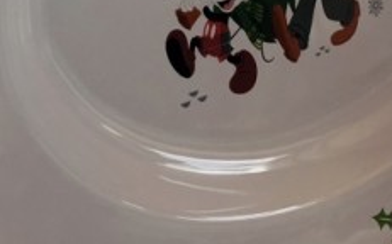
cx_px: 268
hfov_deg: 22.9
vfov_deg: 14.0
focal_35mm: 90
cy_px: -65
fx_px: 961
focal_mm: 3.99
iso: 32
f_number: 1.8
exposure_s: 1/30
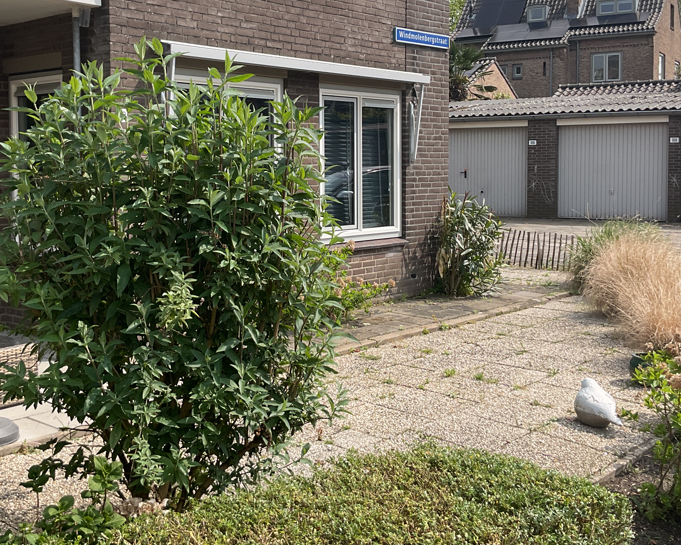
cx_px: 293
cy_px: 199
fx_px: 887
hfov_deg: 41.9
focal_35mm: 44
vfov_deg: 33.9
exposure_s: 1/1451
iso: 16
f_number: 1.8
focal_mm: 3
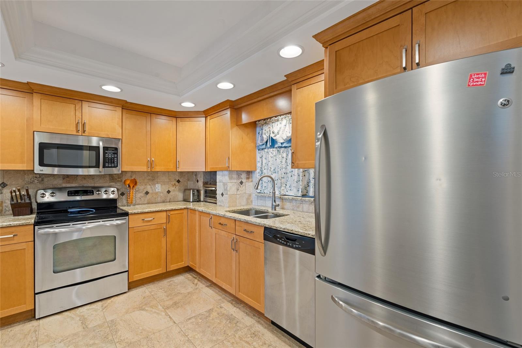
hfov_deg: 95.0
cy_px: 174
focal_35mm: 16
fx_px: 239
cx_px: 261
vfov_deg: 72.0
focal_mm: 16.5
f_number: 9
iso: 250
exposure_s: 1/1.25
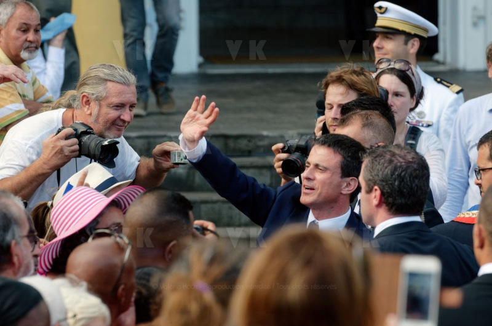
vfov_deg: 4.6
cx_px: 246
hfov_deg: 6.9
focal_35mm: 300
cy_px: 163
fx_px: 4092
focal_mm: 200
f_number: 5.6
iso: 250
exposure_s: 1/500
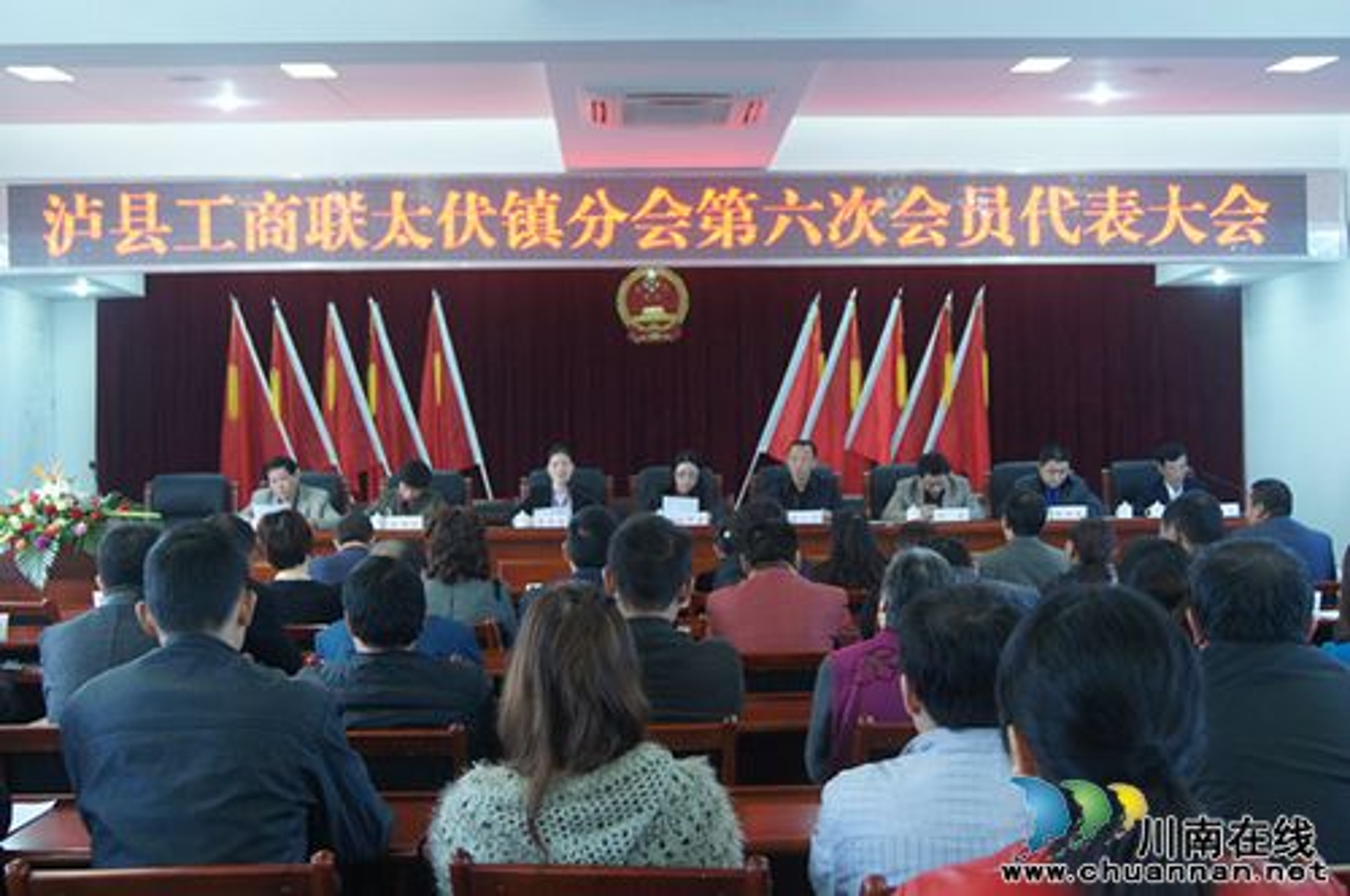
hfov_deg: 46.5
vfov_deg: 31.8
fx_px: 1573
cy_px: 448
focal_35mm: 42
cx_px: 675
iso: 1600
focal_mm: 28
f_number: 4.5
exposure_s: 1/40
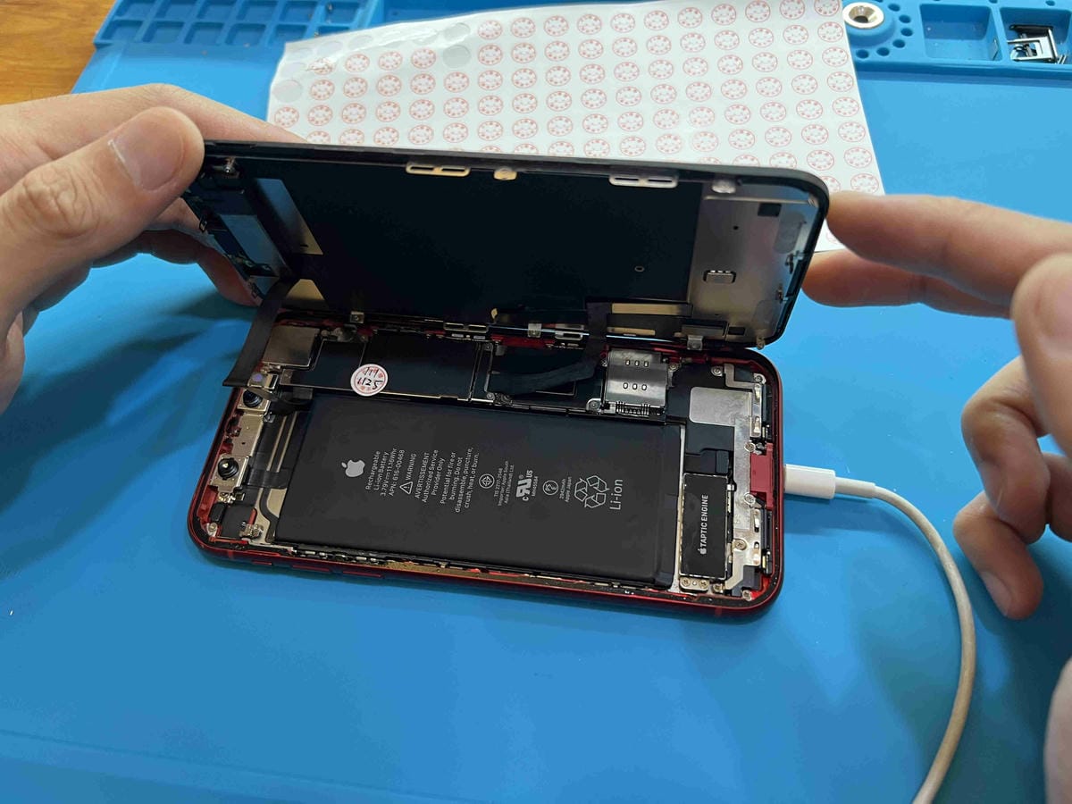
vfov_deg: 53.1
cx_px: 536
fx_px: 805
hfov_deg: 67.3
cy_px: 402
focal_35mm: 26
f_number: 1.5
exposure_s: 1/60
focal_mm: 5.7
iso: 100
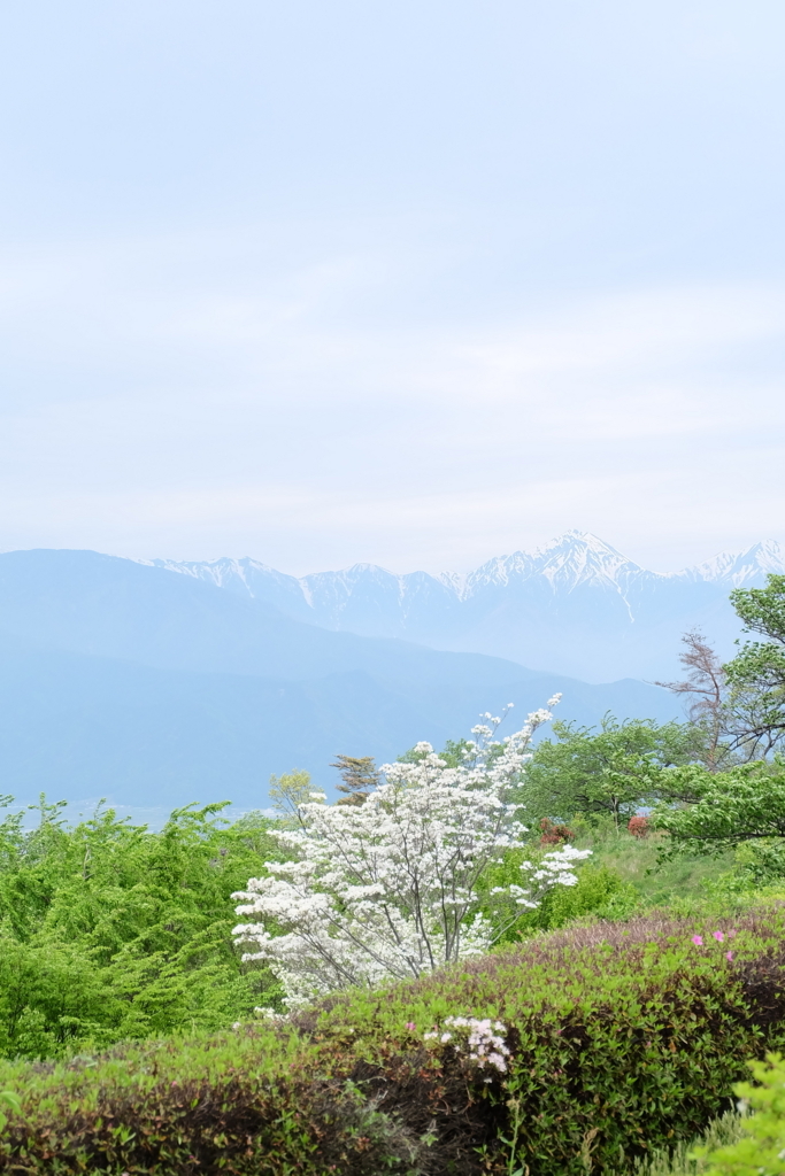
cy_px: 588
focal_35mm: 75
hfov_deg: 18.2
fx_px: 2452
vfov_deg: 27.0
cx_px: 392
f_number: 5.6
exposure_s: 1/750
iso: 400
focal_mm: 50
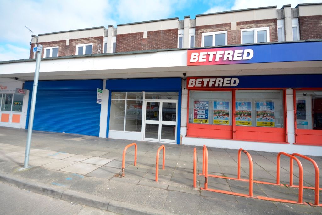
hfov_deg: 100.4
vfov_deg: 77.3
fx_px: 134
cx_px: 161
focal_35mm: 15
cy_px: 108
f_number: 7.1
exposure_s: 1/200
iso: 200
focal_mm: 10
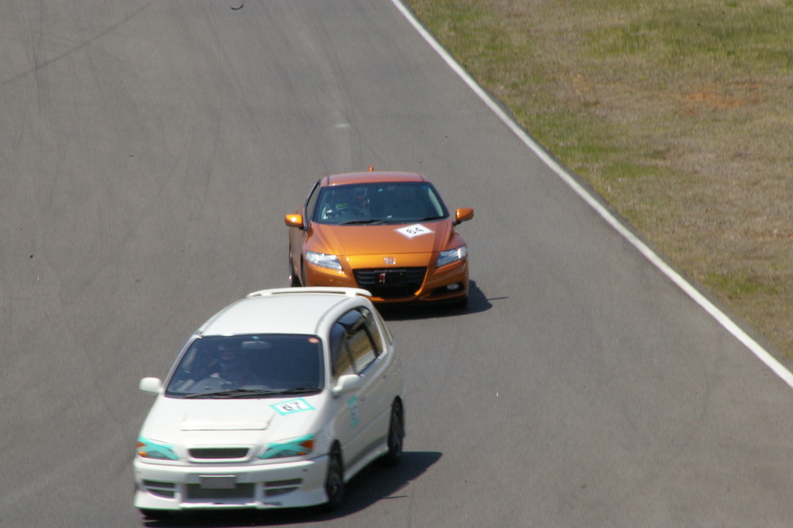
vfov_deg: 3.7
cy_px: 264
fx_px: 8257
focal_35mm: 375
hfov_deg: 5.5
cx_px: 396
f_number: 38
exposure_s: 1/90
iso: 800
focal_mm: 250
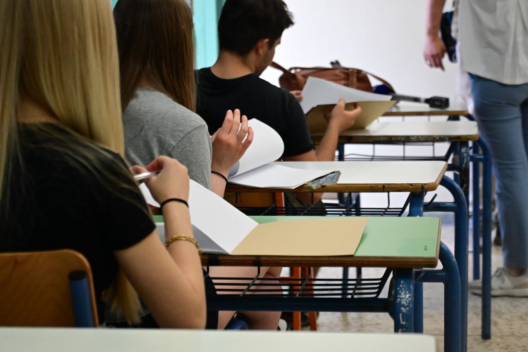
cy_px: 176
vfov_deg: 15.7
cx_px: 264
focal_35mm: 87
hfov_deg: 23.4
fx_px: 1276
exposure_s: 1/640
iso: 2000
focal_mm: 58
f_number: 4
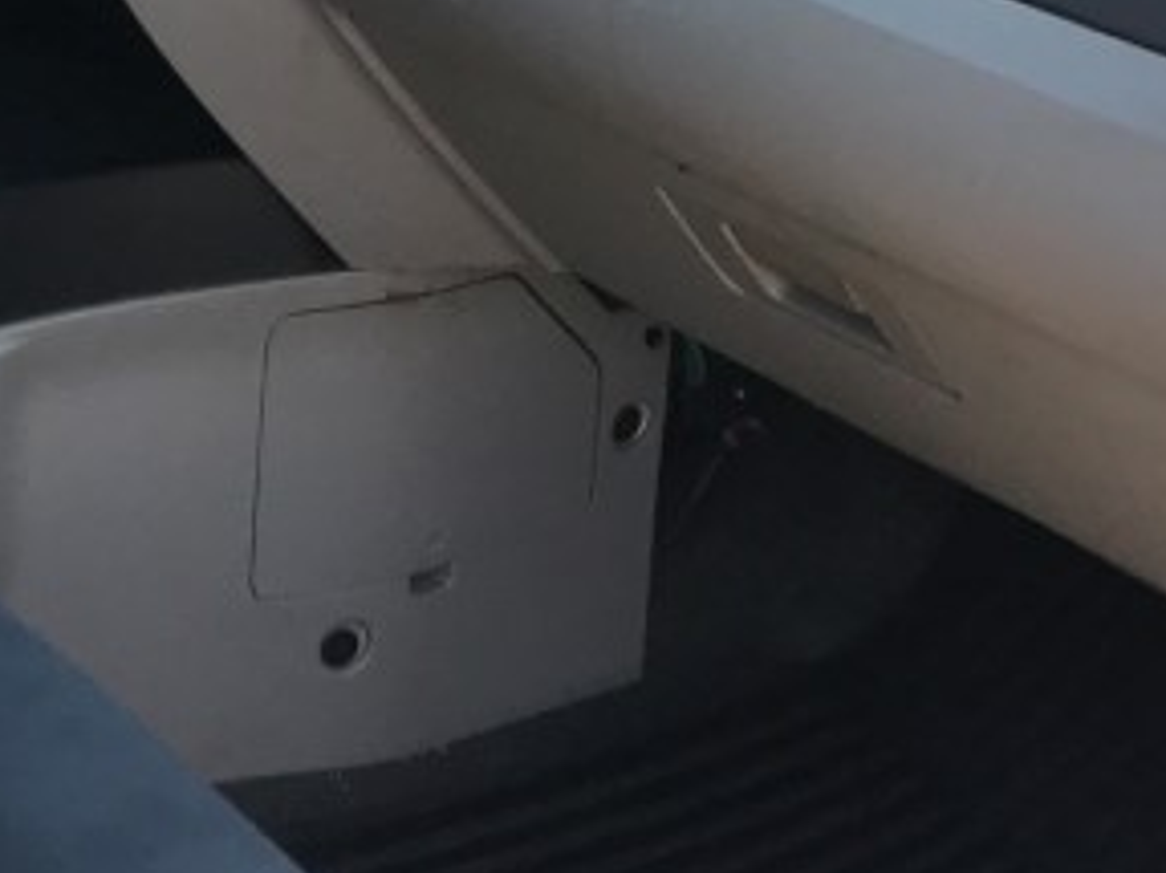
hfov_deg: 19.0
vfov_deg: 13.9
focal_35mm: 100
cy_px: -398
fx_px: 3367
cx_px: -37
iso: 20
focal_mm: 3.99
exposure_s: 1/778
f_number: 1.8
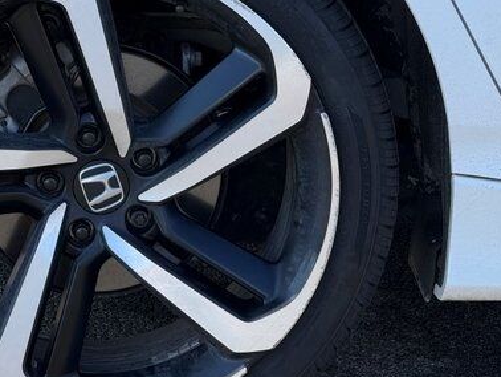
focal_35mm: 203
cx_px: 103
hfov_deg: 9.7
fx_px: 2940
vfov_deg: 7.3
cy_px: 190
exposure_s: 1/282
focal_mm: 15.66
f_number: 2.8
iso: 64
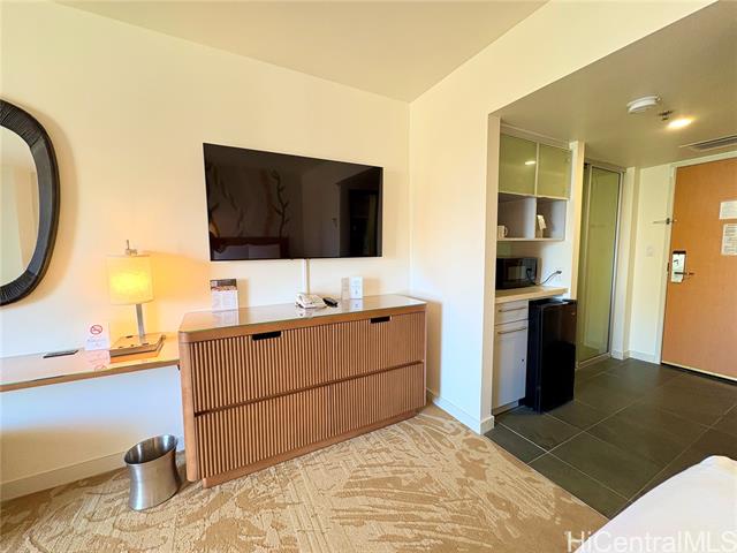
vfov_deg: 85.7
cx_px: 368
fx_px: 298
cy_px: 276
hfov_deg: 102.1
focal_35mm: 14
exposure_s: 1/60
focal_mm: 2.22
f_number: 2.2
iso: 125
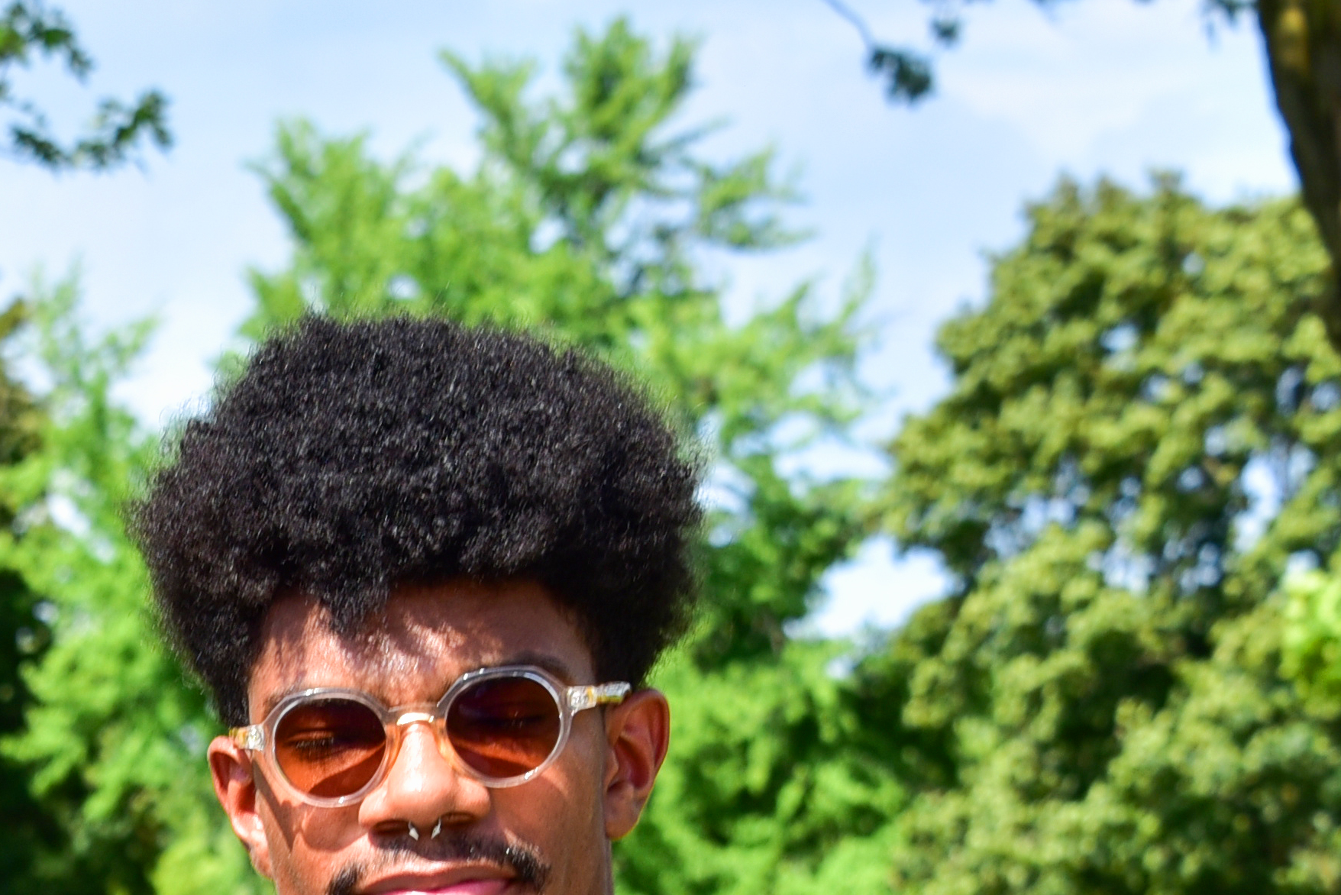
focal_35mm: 233
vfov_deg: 5.9
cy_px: 1174
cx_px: -90
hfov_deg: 8.8
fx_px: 8682
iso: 100
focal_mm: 68
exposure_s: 1/160
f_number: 8
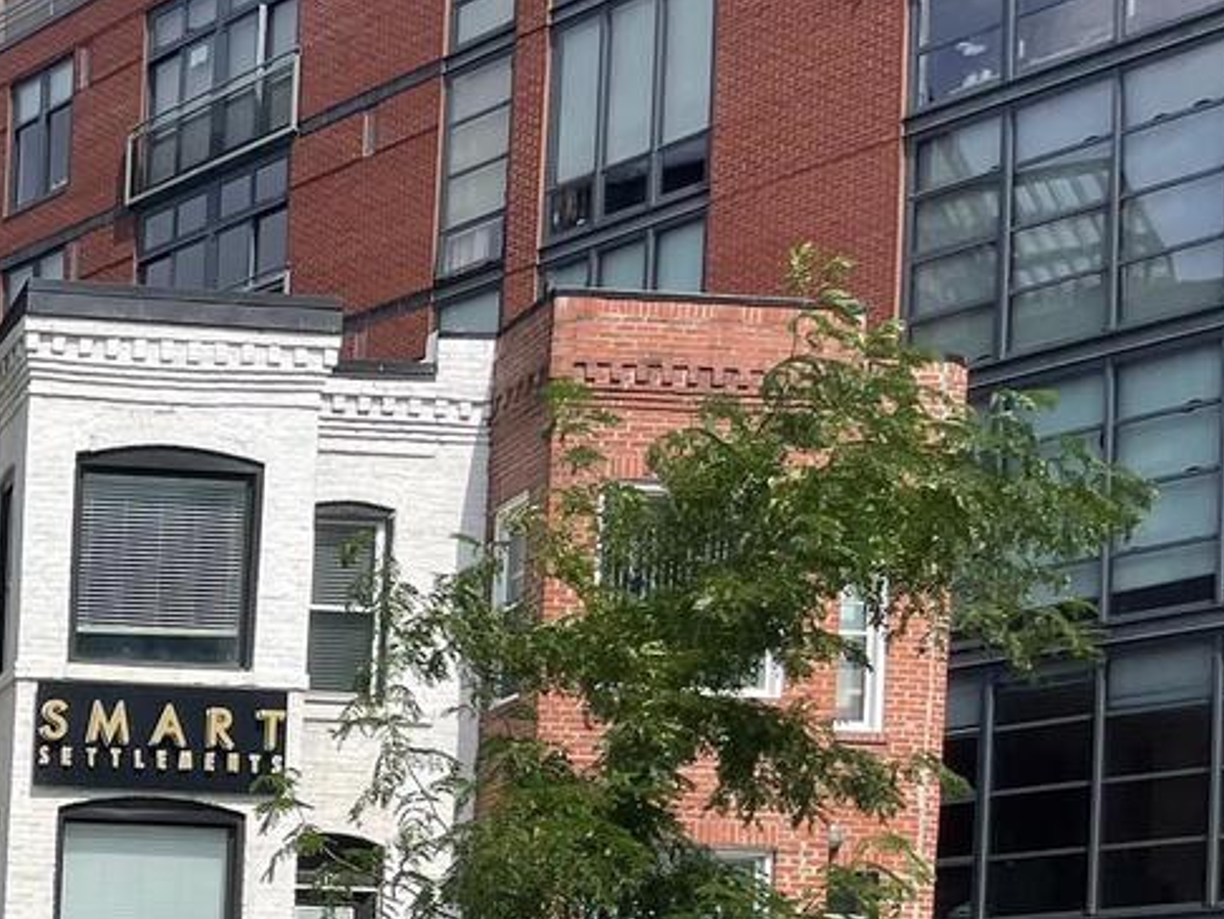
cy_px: 1214
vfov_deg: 18.5
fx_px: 2618
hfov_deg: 22.2
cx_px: -552
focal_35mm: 74
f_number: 1.6
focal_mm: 5.1
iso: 32
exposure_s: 1/3257
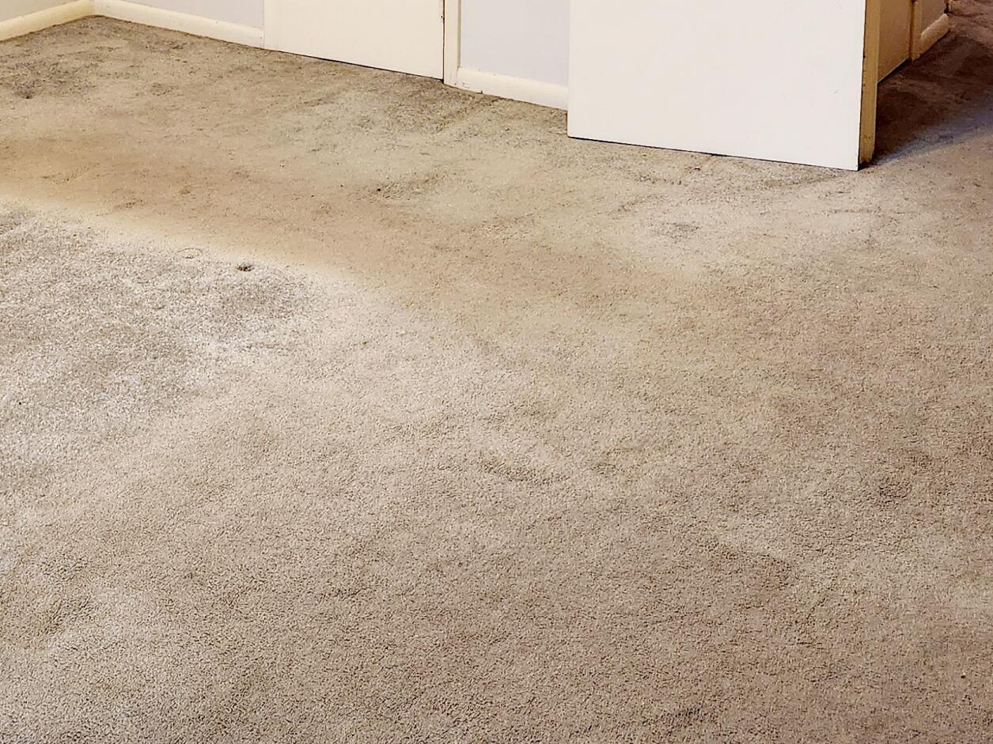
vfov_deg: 24.3
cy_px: -129
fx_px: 1578
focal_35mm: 55
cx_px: 440
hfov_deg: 34.9
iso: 500
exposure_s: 1/120
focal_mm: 5.4
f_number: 1.8
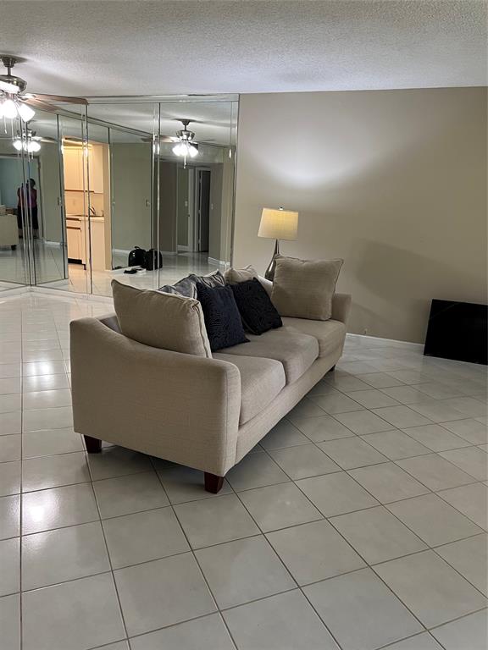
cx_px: 244
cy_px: 325
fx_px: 489
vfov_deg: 67.3
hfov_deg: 53.1
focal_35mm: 26
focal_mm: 5.7
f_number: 1.5
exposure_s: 1/60
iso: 160
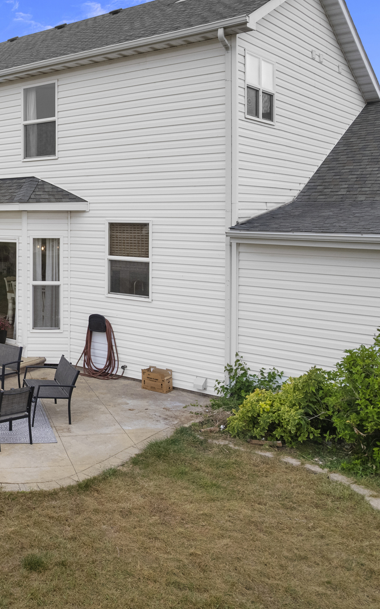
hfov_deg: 32.4
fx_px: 563
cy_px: 303
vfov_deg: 56.7
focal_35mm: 34
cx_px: -46
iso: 100
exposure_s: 1/250
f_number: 2.8
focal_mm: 8.38
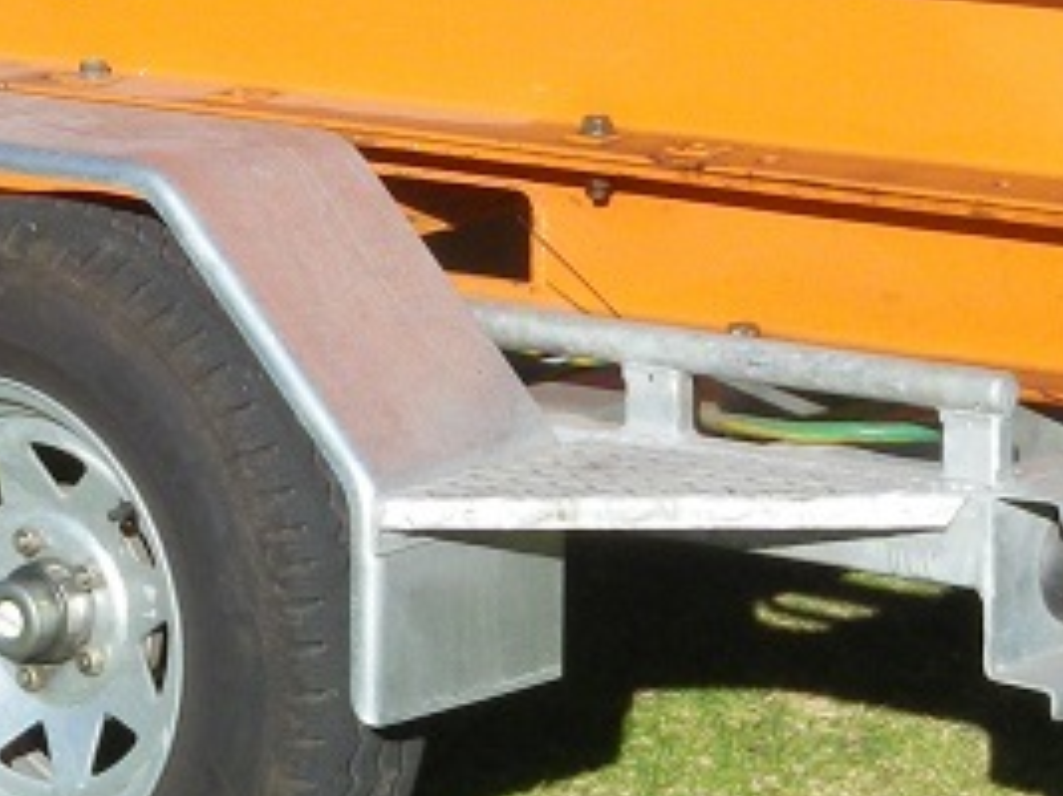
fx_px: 6783
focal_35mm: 221
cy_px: -338
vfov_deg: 6.6
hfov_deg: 9.0
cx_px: 330
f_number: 4.5
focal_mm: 10.4
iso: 80
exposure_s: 1/400
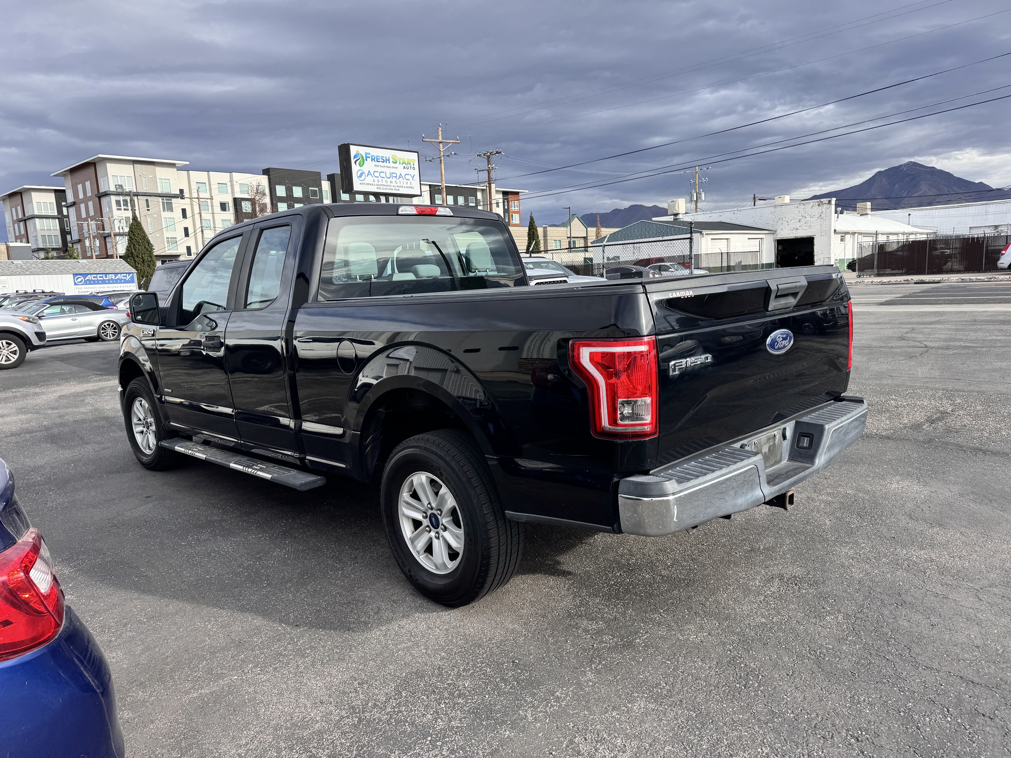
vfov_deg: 56.8
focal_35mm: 24
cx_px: 506
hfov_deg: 71.6
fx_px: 701
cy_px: 379
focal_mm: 6.76
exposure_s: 1/1456
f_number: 1.78
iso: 80
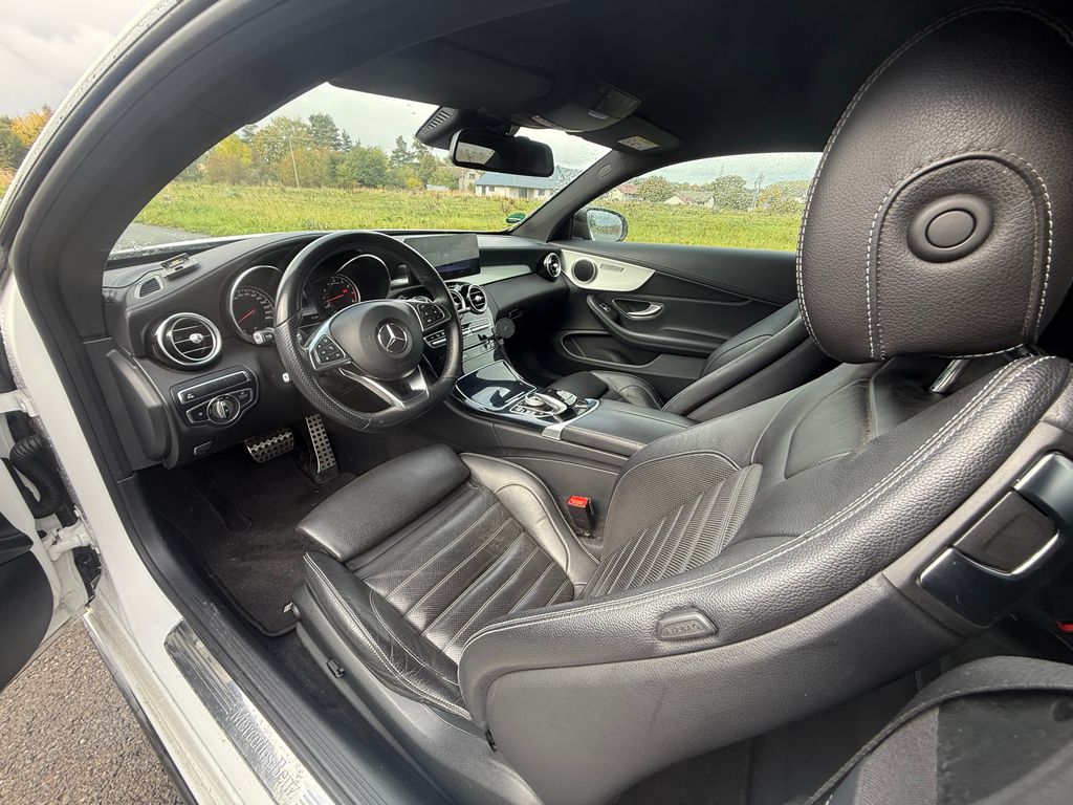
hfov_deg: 102.1
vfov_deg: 85.7
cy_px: 402
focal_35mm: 14
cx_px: 536
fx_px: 434
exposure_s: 1/100
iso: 64
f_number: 2.2
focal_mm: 2.22
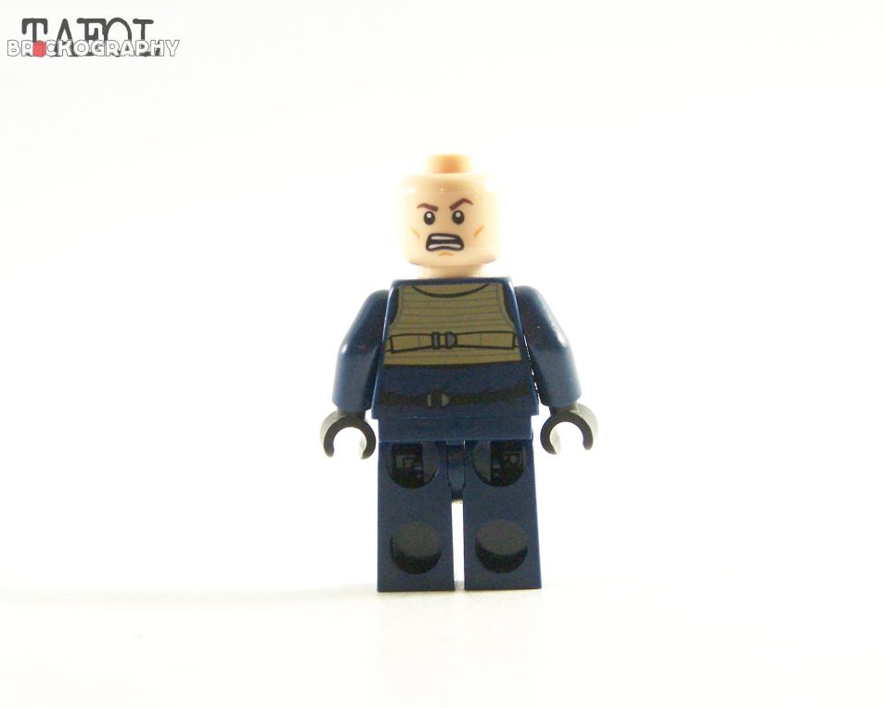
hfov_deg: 17.5
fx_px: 2881
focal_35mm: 110
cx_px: 466
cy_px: 355
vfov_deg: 14.0
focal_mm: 17.5
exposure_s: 1/60
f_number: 3.2
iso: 400
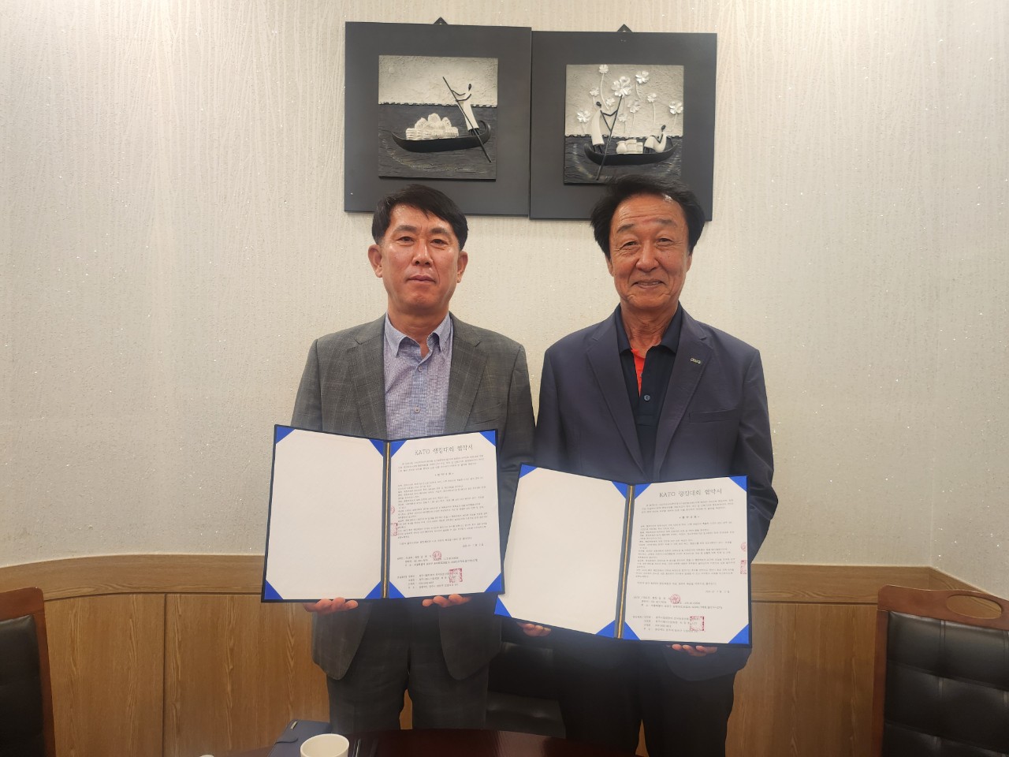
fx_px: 700
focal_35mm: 24
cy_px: 378
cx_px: 504
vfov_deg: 56.8
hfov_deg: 71.6
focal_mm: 5
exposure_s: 1/120
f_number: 1.8
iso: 160
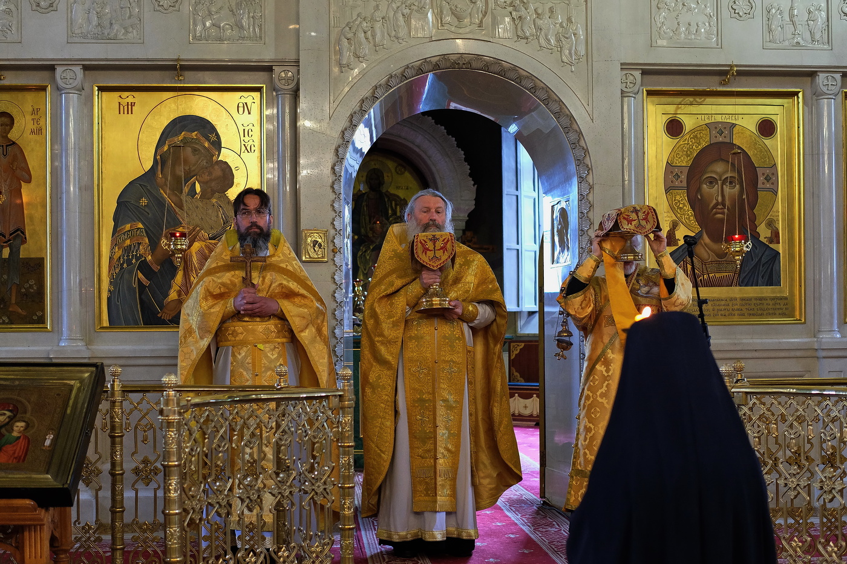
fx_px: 1059
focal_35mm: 45
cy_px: 282
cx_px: 424
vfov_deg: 29.9
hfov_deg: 43.6
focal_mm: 30
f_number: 2
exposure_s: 1/160
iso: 2500
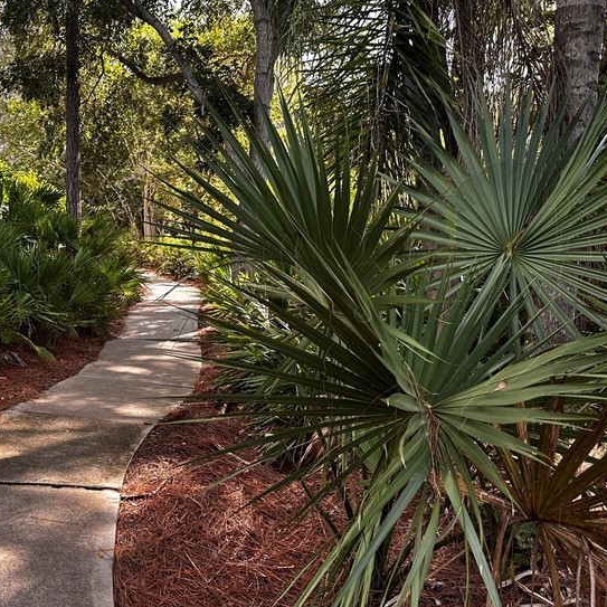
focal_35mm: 40
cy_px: 266
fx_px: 794
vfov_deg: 41.8
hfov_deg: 40.1
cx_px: 120
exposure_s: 1/441
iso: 80
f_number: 1.78
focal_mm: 6.86
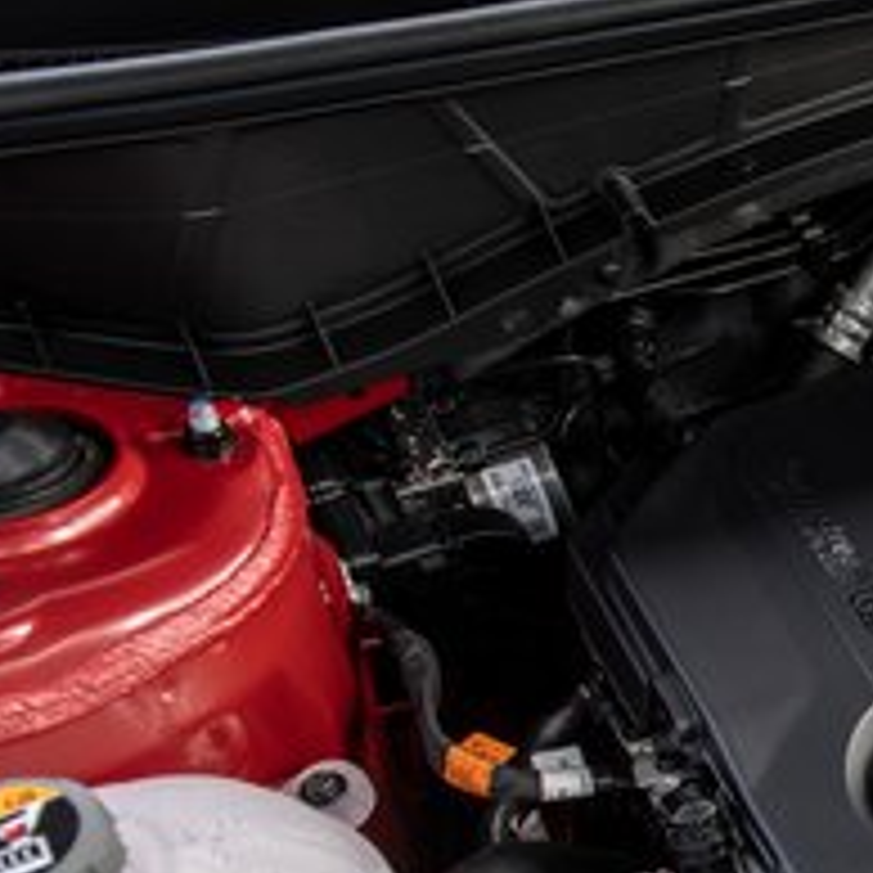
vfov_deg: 26.3
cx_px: 1310
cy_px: 806
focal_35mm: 63
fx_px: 1798
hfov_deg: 22.4
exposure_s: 1/40
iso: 200
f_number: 4.5
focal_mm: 24
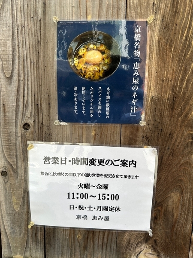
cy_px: 129
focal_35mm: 24
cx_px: 96
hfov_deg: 56.8
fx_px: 178
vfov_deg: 71.6
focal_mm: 6.86
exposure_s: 1/368
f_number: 1.78
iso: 80
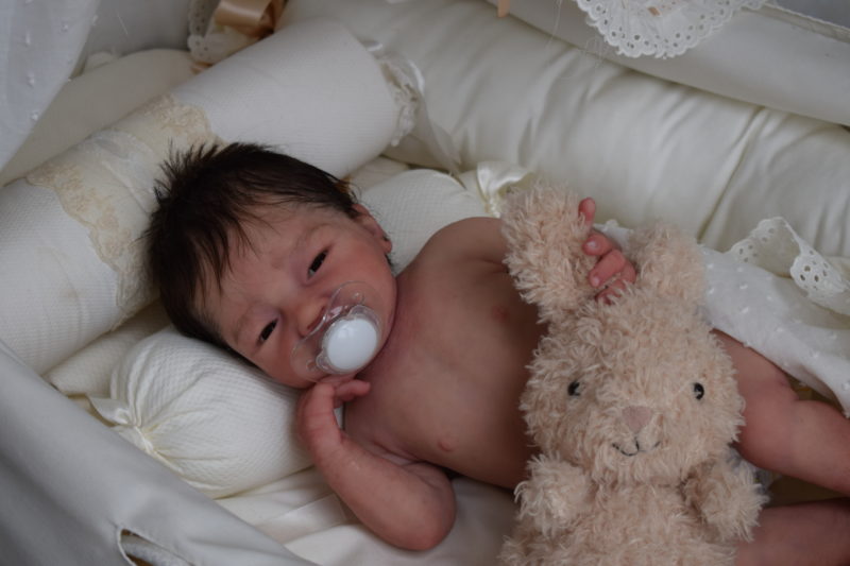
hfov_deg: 24.6
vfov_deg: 16.5
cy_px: 283
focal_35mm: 82
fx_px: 1947
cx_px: 425
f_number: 5.6
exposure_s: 1/80
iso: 400
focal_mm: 55
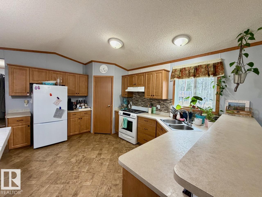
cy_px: 98
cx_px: 131
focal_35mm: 14
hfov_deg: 102.1
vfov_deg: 85.7
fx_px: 106
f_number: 2.2
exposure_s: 1/60
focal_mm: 2.22
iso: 200
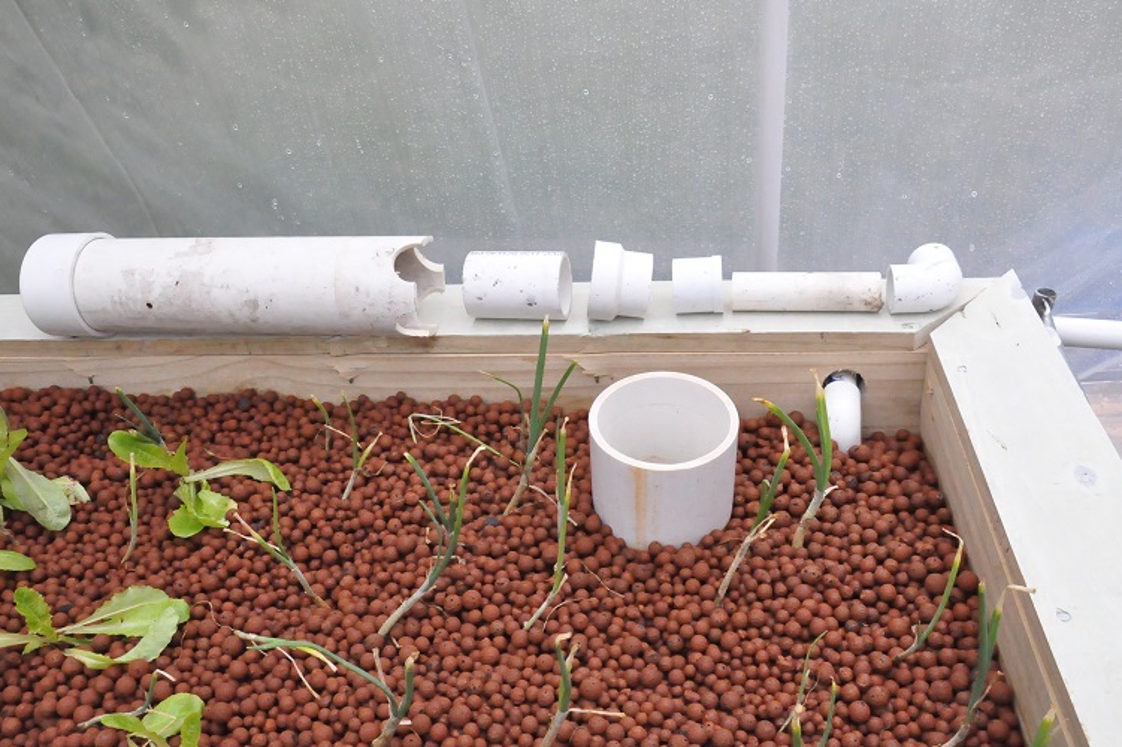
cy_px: 356
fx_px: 1045
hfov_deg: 56.5
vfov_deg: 39.3
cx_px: 539
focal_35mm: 34
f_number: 10
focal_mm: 21
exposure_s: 1/320
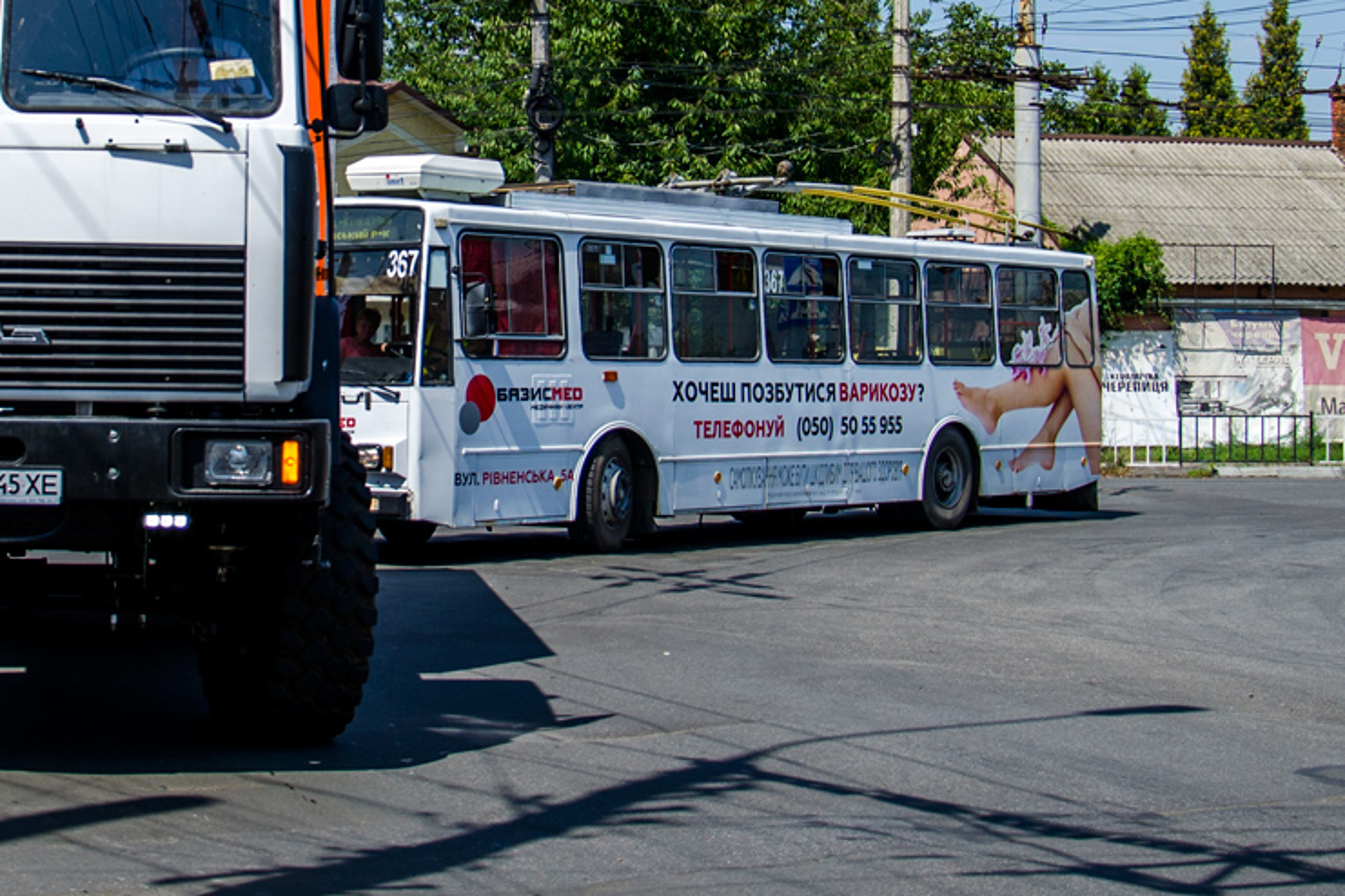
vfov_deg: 27.3
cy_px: 260
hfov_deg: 40.1
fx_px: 1831
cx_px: 528
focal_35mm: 49
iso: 100
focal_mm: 22
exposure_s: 1/1250
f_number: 3.8
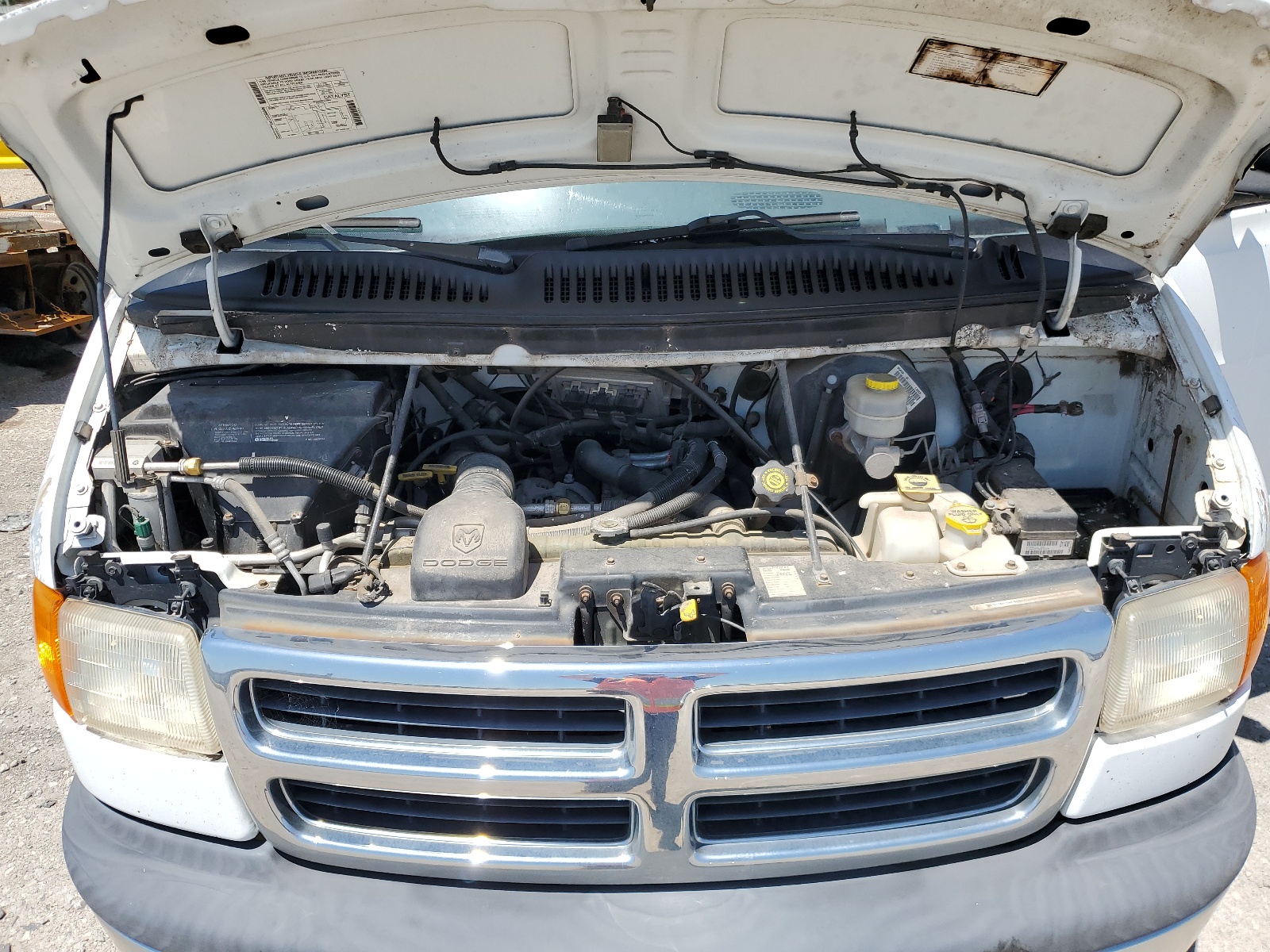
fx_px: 954
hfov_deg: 67.3
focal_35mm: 26
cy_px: 476
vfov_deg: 53.1
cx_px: 635
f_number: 1.5
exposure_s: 1/2500
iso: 50
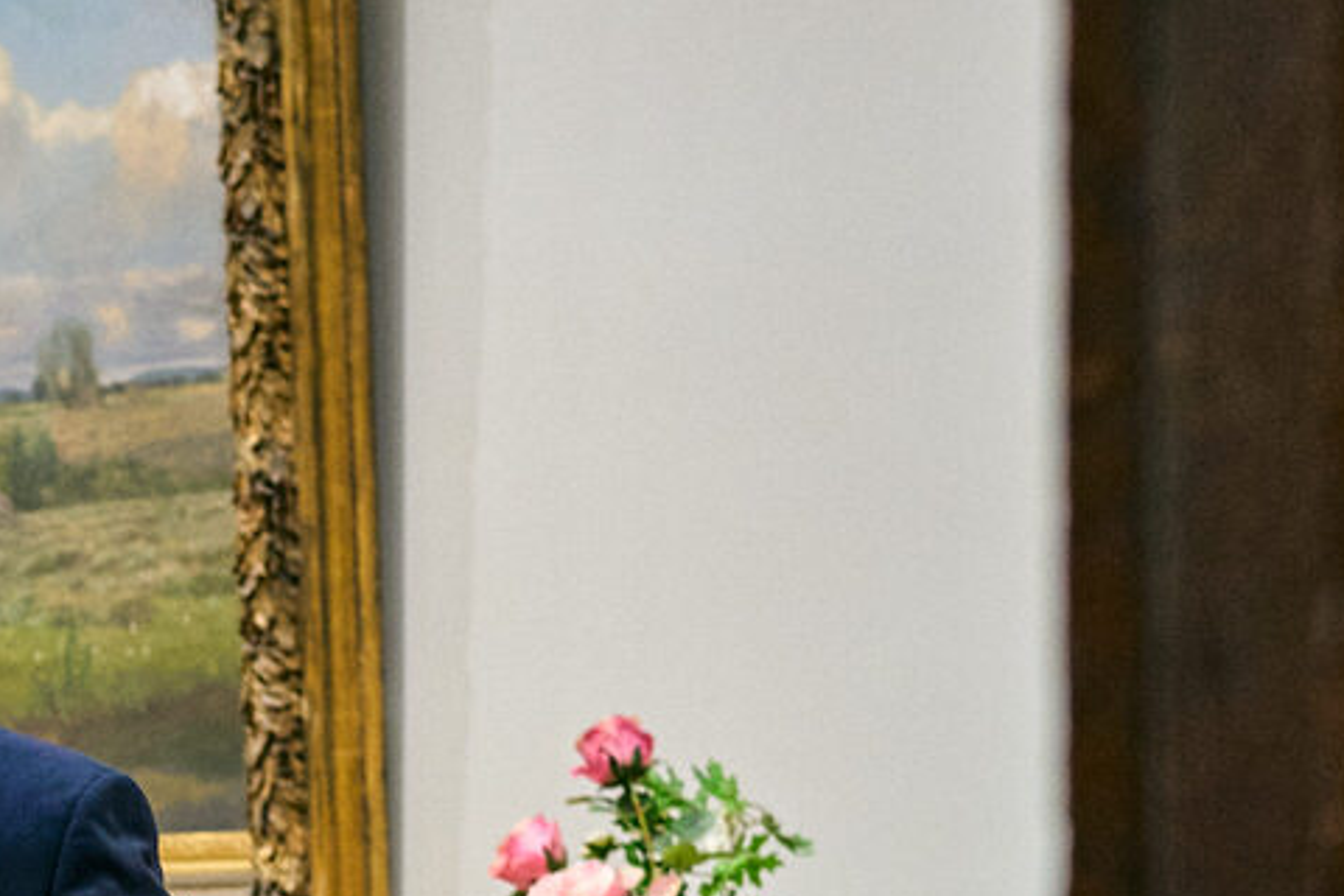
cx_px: -700
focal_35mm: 229
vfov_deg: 5.9
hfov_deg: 8.8
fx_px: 8549
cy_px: 1592
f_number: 4.5
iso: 2500
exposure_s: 1/50
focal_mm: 55
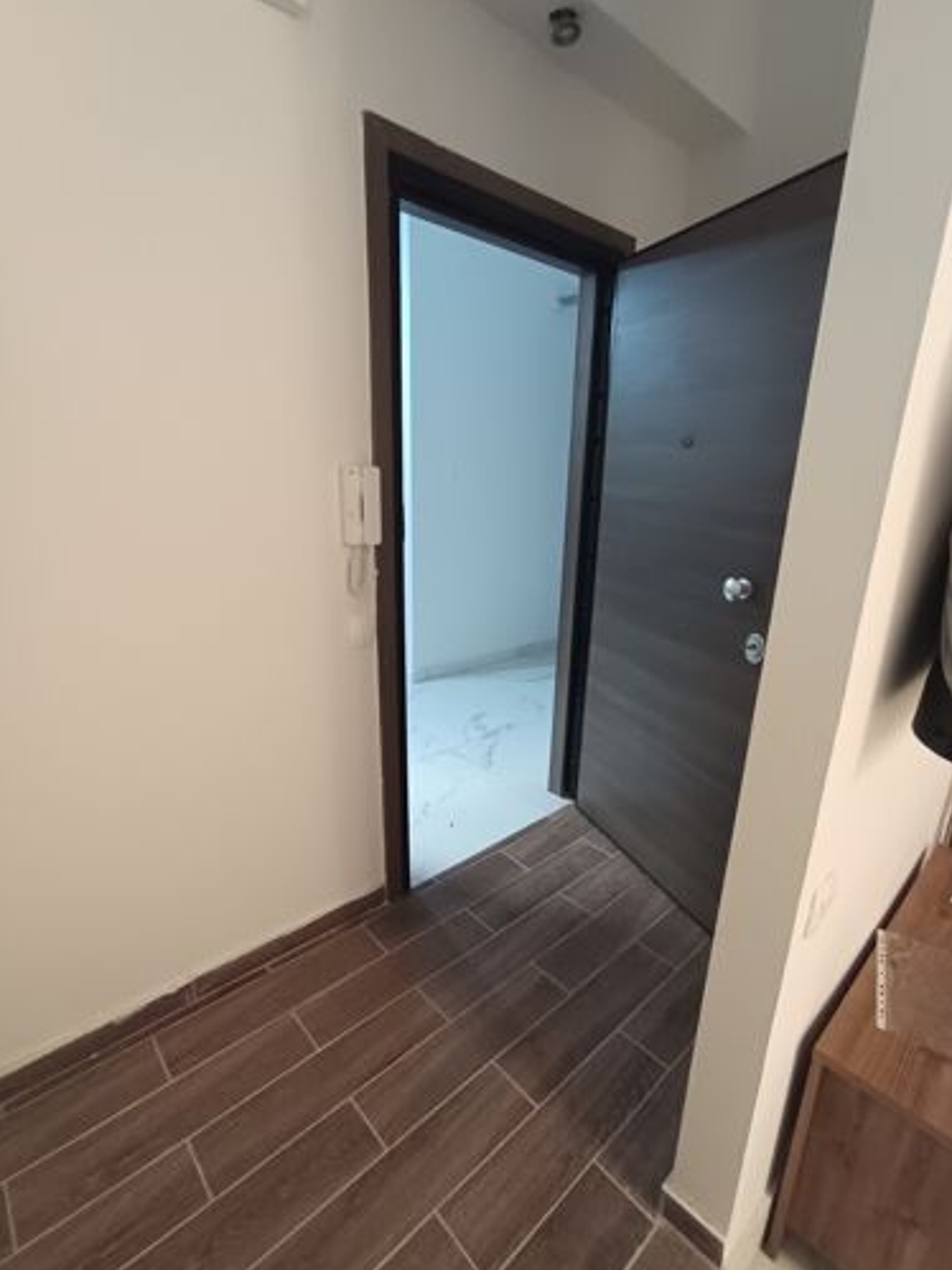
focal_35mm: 16
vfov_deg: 94.5
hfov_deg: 78.1
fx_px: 587
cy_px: 649
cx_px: 485
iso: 619
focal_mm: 1.65
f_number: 2.2
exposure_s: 1/25
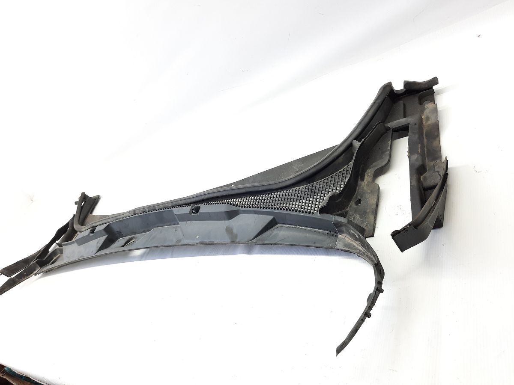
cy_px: 192
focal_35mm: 25
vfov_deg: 54.9
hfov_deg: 69.4
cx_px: 257
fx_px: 371
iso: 100
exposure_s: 1/50
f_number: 2
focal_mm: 4.6
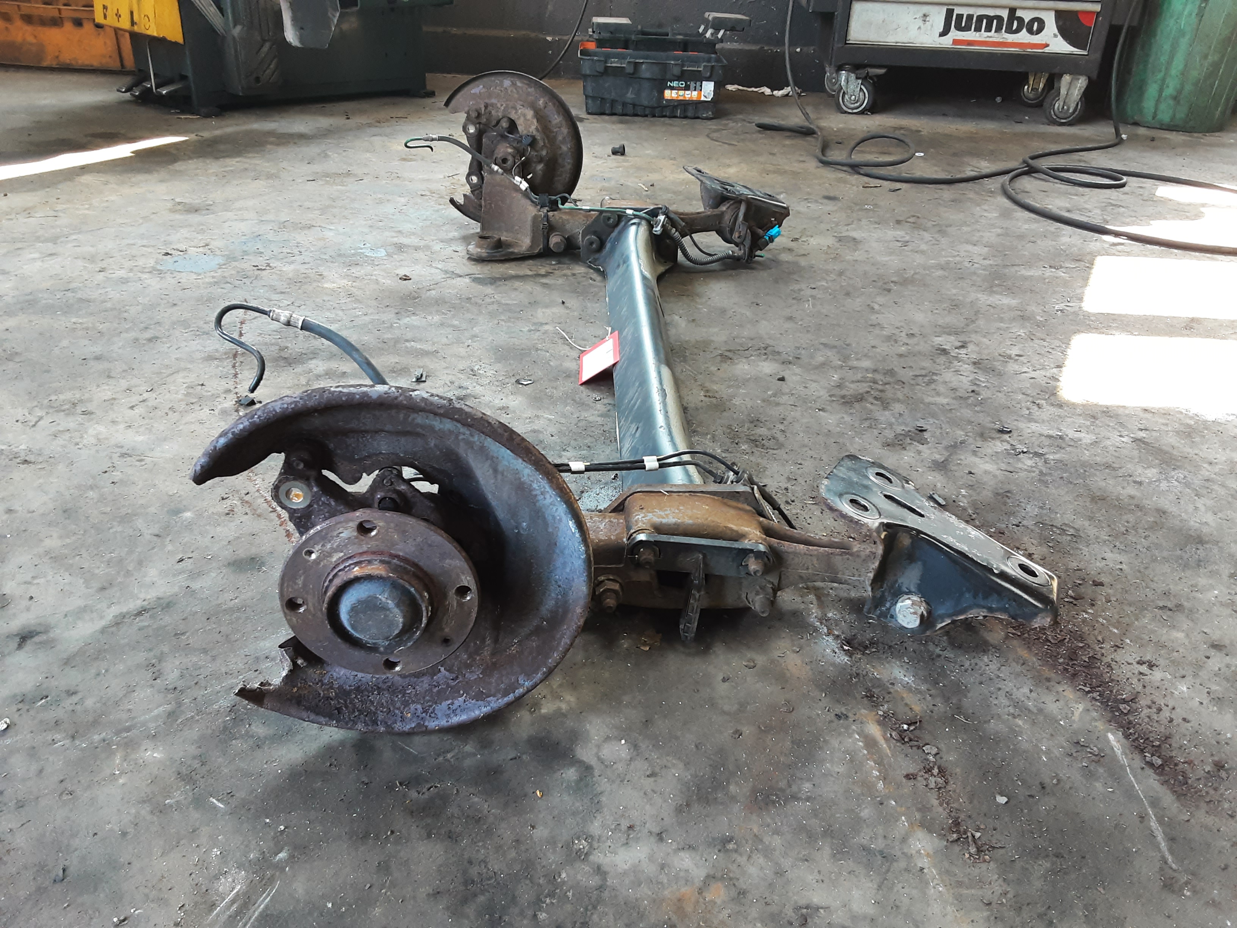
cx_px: 618
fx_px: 965
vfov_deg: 51.4
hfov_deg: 65.3
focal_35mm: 27
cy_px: 464
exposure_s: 1/50
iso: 100
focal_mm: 2.91
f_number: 1.9
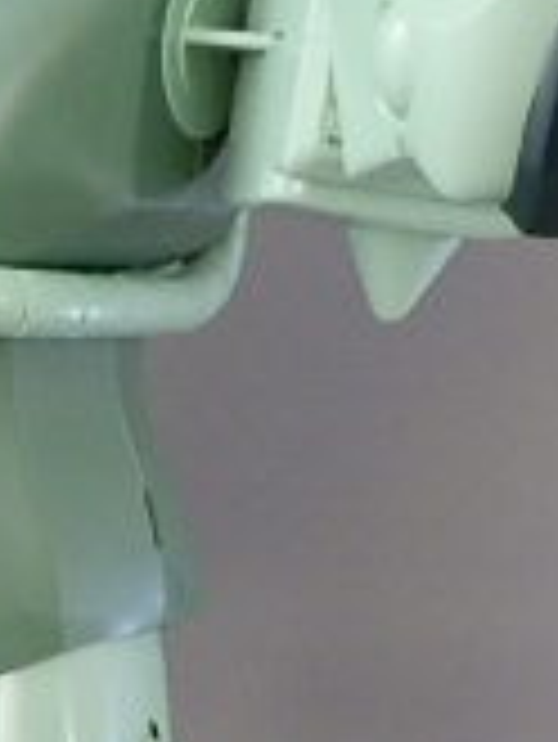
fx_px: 2833
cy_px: 481
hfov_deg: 10.9
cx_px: -202
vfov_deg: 14.9
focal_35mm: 132
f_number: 3.5
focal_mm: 6.17
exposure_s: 1/13
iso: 200
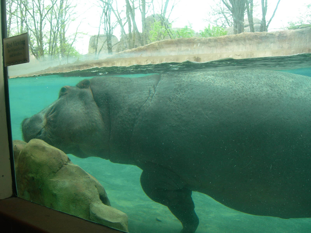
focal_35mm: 38
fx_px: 341
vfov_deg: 37.7
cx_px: 156
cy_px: 116
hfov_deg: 49.0
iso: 50
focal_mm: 7.8
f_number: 2.8
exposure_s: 1/61.1
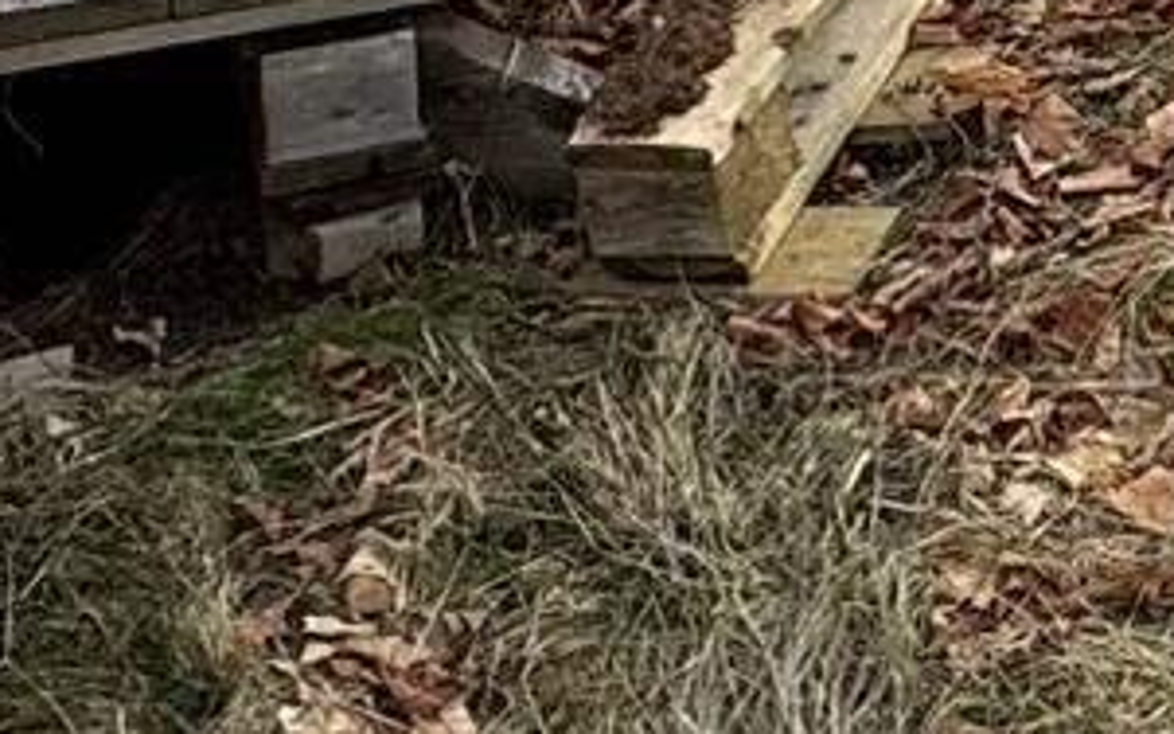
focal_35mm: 101
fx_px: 3231
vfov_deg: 11.2
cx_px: 2040
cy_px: -918
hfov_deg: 17.3
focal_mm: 2.22
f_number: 2.2
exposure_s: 1/831
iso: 40
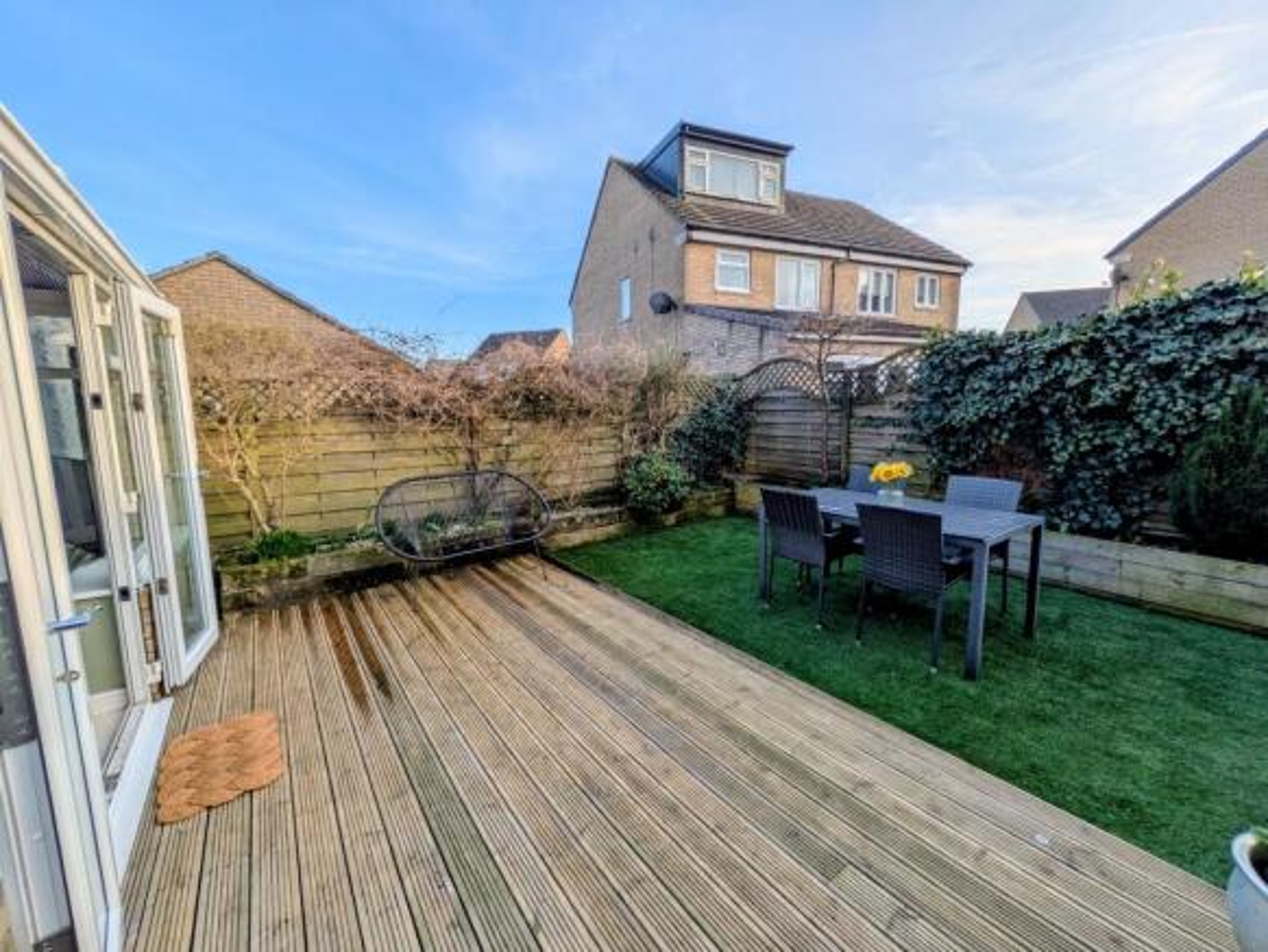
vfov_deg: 85.7
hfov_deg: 102.0
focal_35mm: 14
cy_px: 476
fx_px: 513
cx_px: 634
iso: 51
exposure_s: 1/629
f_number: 2.2
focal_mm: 1.83
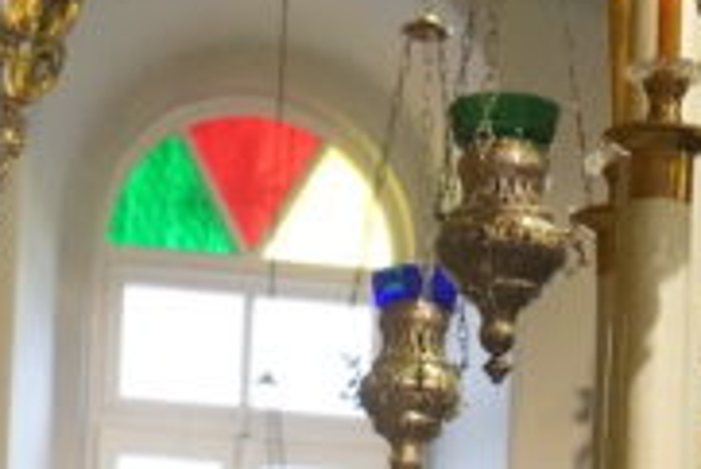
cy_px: 1110
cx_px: 476
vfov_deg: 9.1
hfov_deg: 15.0
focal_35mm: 136
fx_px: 2650
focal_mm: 24
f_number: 5.6
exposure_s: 1/320
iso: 16000
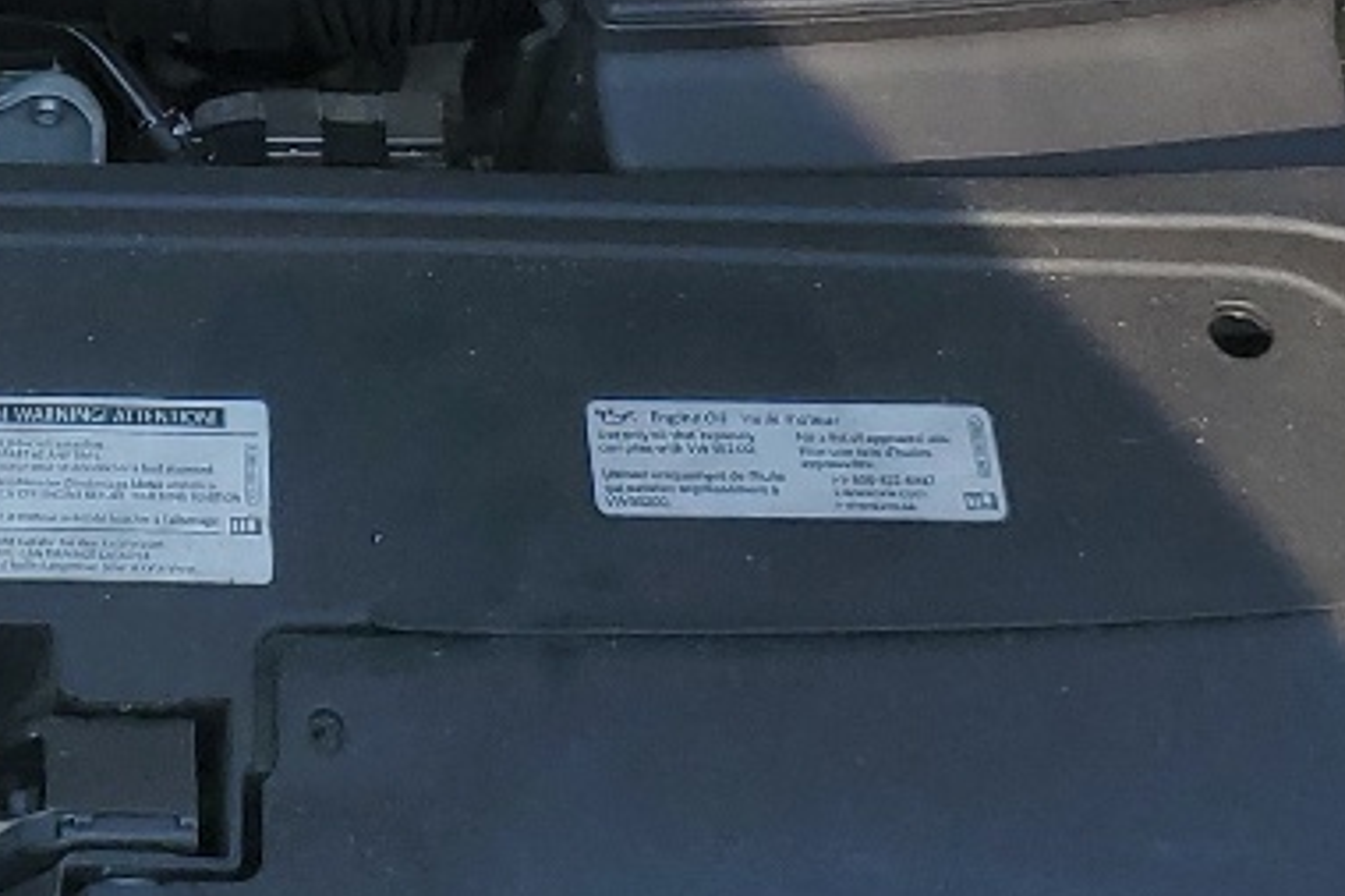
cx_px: -53
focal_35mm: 114
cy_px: -333
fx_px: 4257
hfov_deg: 17.5
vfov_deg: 11.6
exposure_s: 1/2500
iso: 50
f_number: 1.5
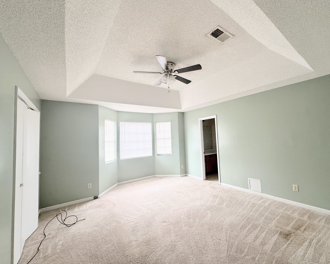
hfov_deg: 96.7
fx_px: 147
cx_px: 175
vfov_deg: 84.0
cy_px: 129
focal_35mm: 15
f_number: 2.2
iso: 64
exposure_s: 1/99
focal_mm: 2.22
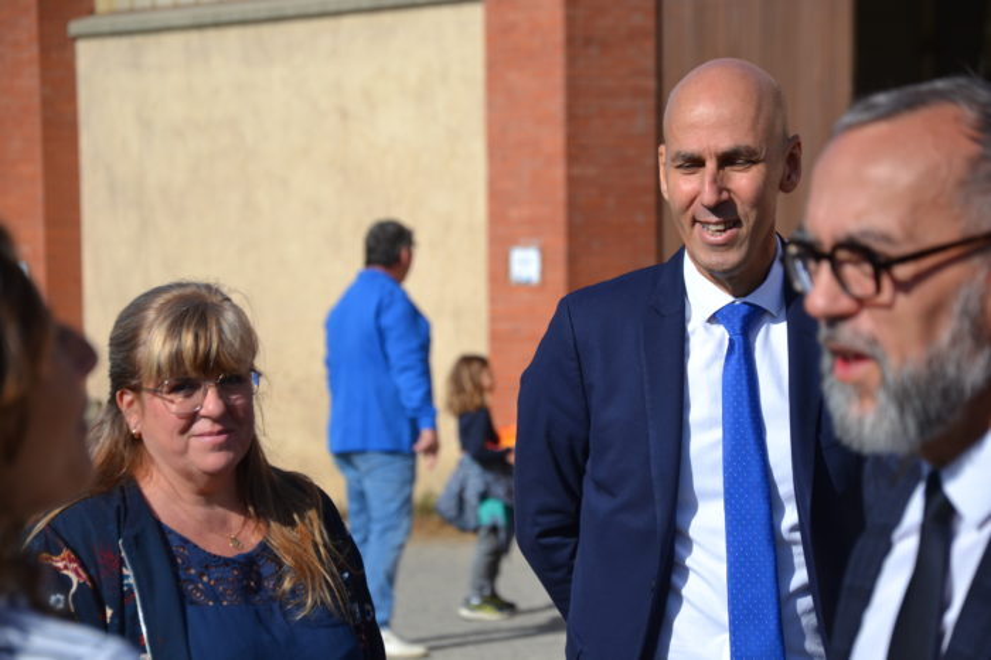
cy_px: 330
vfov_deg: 8.7
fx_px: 4333
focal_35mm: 158
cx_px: 496
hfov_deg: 13.0
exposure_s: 1/500
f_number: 5.6
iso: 110
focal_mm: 105
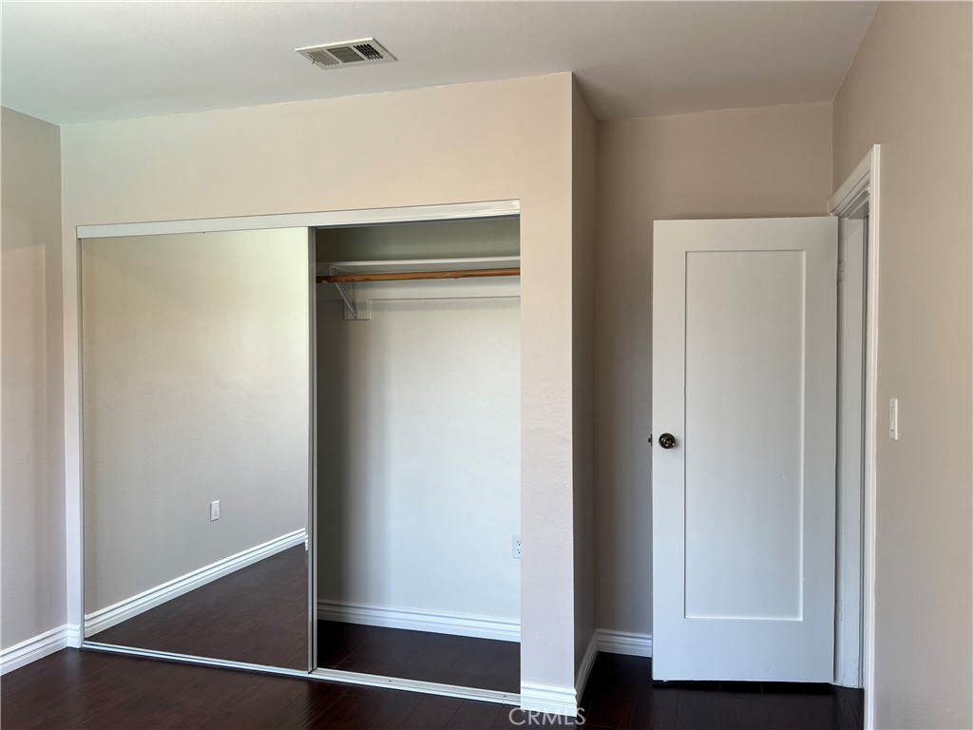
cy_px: 365
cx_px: 486
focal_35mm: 26
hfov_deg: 67.3
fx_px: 731
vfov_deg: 53.1
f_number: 1.5
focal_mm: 5.7
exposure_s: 1/120
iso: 40
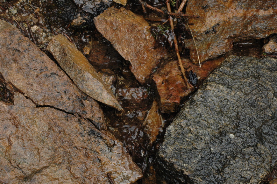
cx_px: 138
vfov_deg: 13.0
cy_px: 92
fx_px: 807
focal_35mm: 105
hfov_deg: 19.5
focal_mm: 70
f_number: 8
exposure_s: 1/250
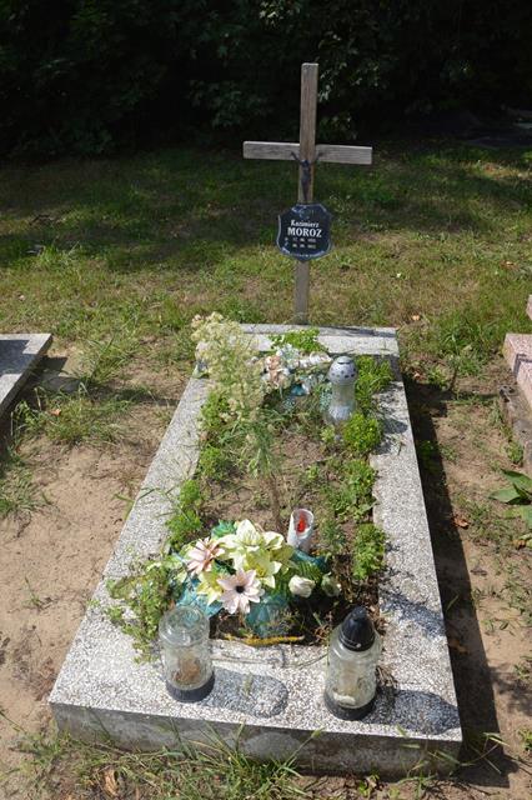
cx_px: 266
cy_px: 400
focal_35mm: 27
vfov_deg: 67.4
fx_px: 599
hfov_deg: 47.9
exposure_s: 1/200
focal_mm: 18
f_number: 9
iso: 100
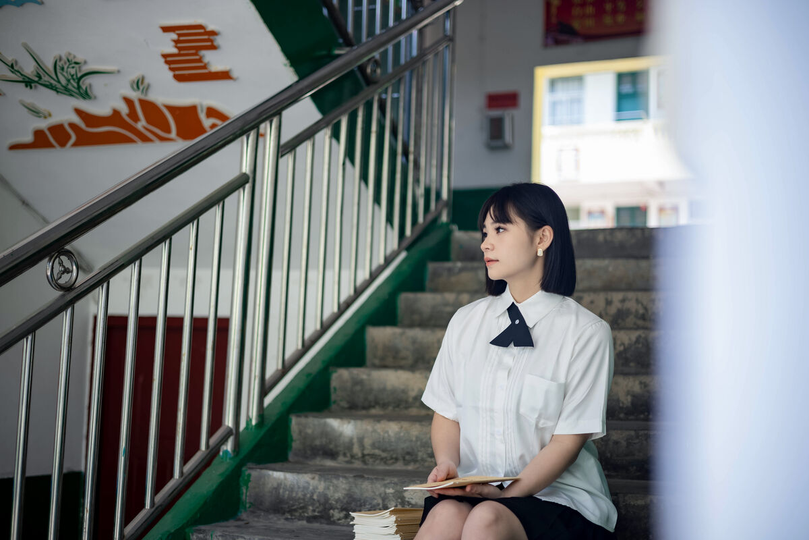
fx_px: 1124
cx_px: 404
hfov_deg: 39.6
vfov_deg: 27.0
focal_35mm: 50
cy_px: 270
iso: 100
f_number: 1.8
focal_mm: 50
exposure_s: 1/320
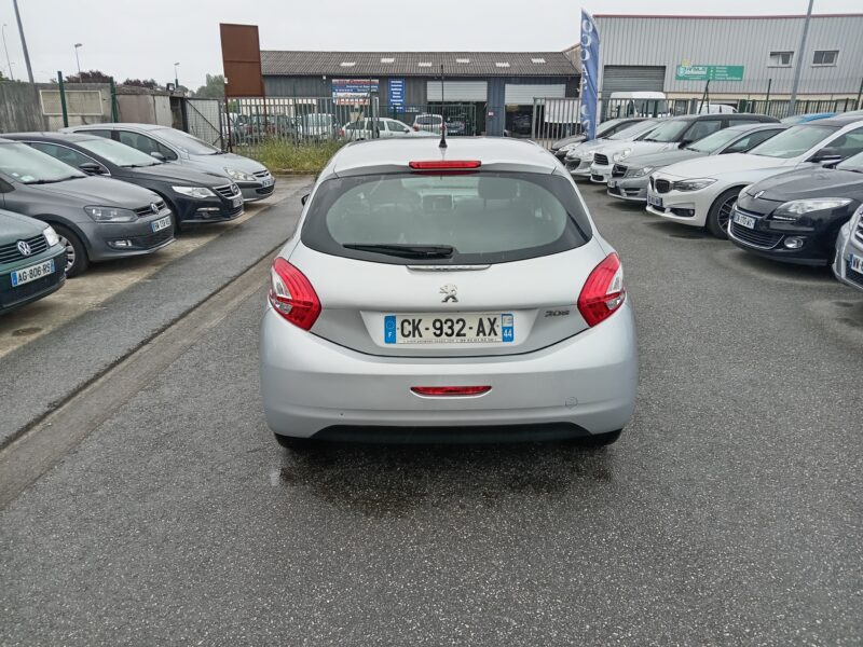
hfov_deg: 69.4
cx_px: 432
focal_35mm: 25
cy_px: 324
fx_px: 623
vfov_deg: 54.9
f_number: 1.8
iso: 125
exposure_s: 1/100
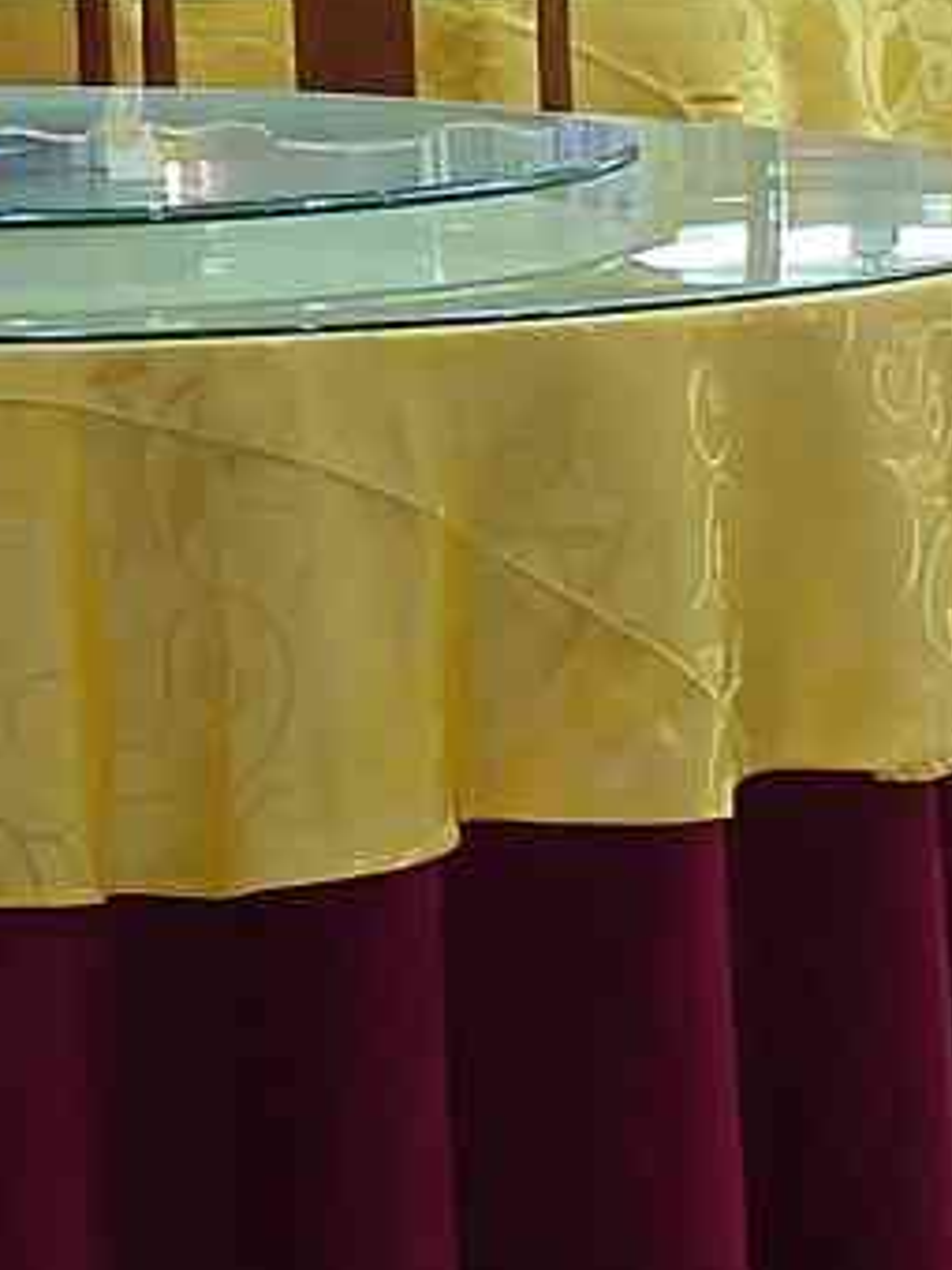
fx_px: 6747
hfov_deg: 8.0
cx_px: -41
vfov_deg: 10.6
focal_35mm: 184
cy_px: -189
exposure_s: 1/50
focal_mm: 5.52
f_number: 1.9
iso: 1644
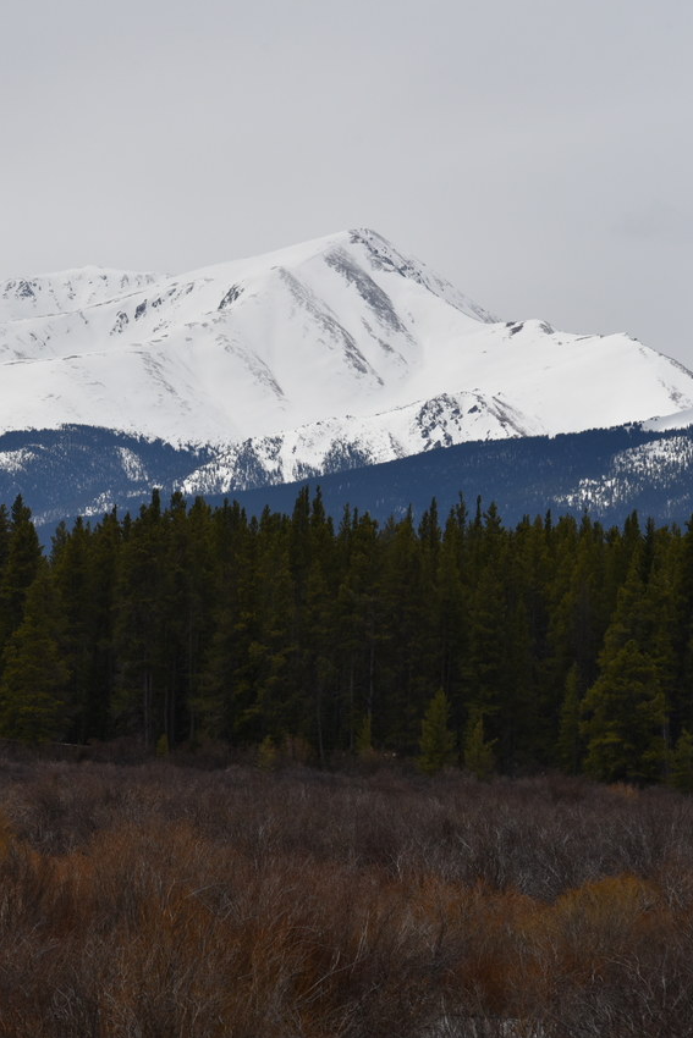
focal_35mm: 256
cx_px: 38
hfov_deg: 5.4
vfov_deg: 8.0
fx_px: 7388
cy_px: 518
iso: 100
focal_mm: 170
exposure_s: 1/500
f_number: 11
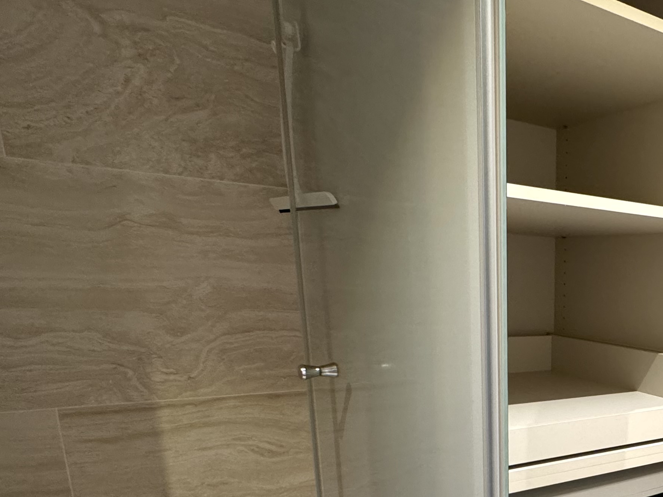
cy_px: 434
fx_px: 613
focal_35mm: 32
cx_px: 624
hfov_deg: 49.2
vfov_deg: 41.2
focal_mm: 2.22
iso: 250
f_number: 2.2
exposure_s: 1/50
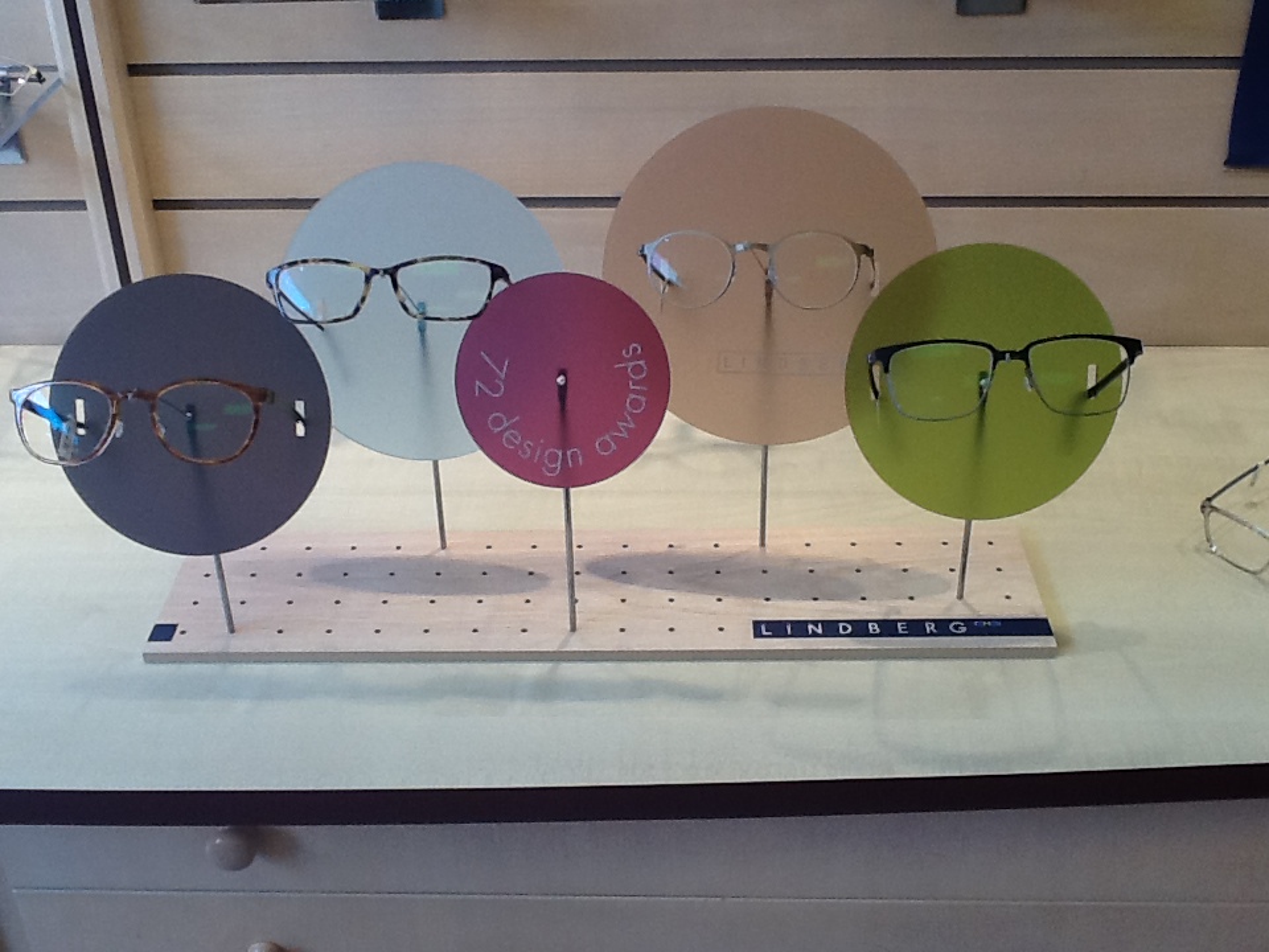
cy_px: 476
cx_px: 634
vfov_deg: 32.9
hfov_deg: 42.9
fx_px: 1613
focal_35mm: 44
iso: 40
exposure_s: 1/132
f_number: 2.4
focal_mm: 2.03
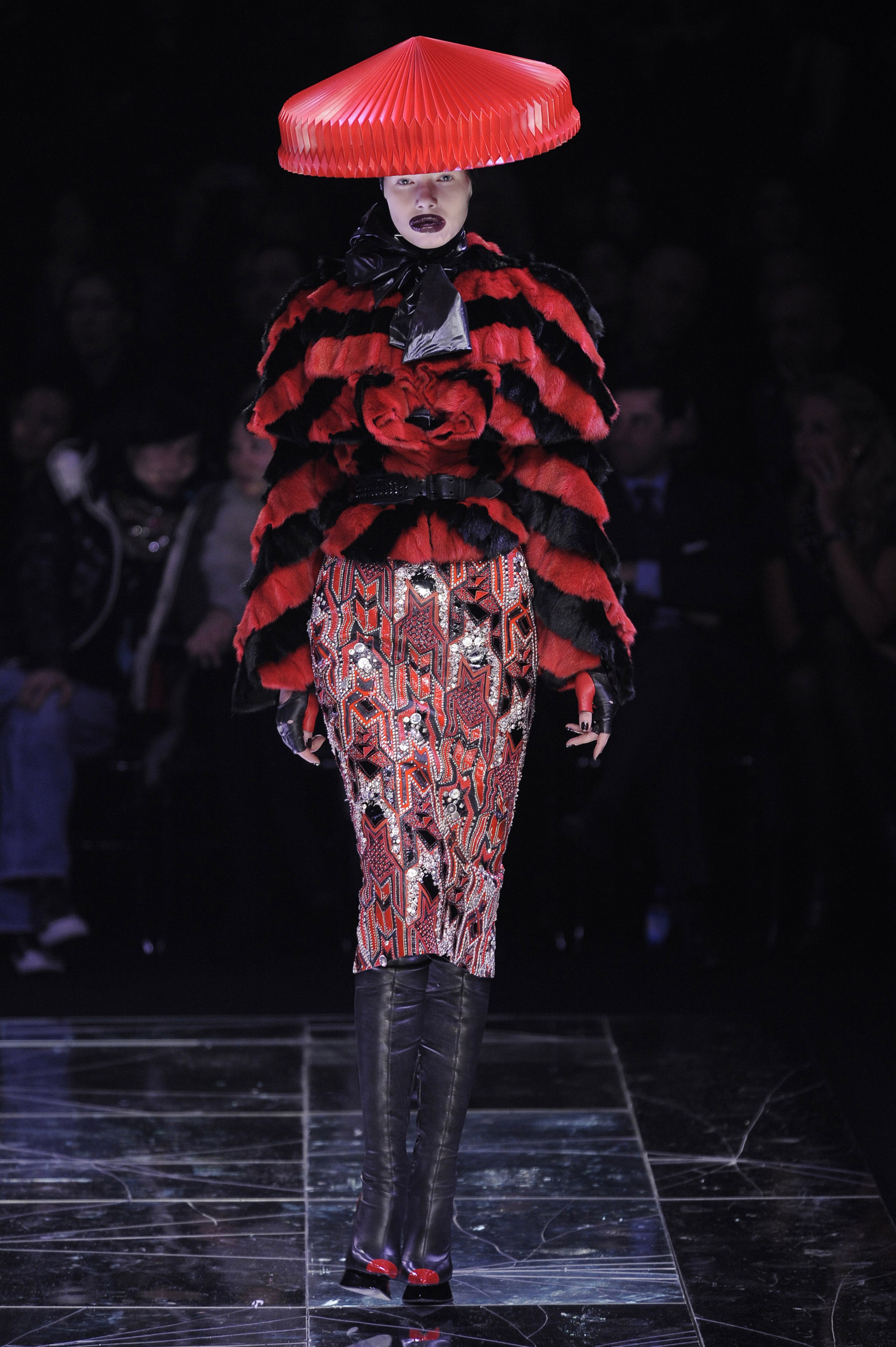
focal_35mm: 220
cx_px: 448
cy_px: 674
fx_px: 8224
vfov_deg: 9.4
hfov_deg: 6.2
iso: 1600
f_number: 4
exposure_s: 1/250
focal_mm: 220
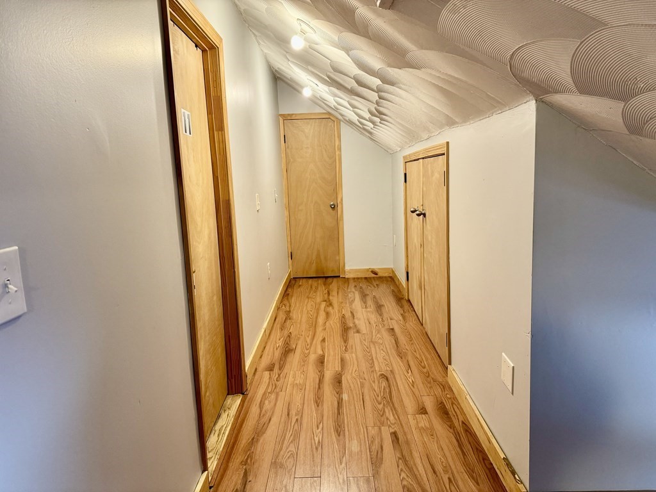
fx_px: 455
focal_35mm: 24
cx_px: 328
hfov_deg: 71.6
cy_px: 246
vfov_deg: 56.8
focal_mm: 6.86
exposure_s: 1/60
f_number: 1.78
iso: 250
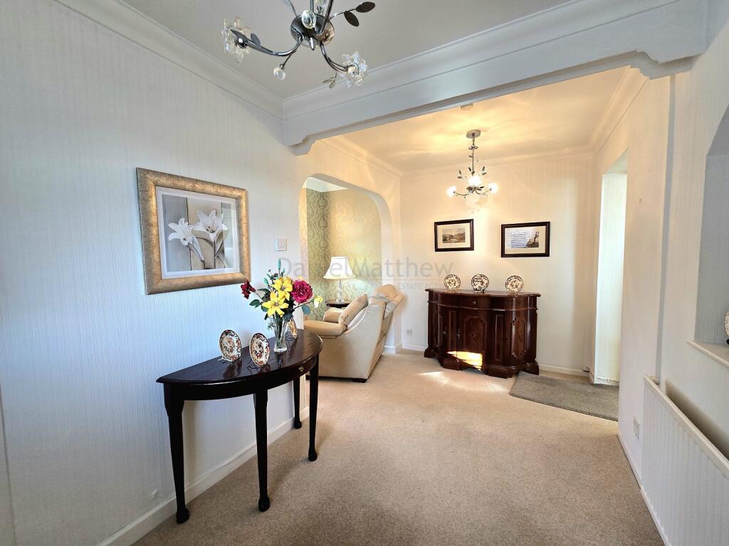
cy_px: 273
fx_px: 274
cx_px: 364
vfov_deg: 89.9
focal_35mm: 13
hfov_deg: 106.2
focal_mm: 2.2
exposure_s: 1/50
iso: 100
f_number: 2.2
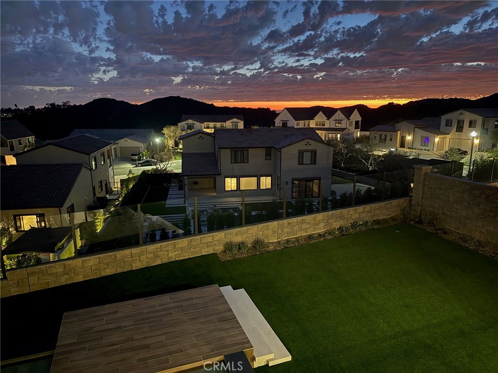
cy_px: 186
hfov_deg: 71.6
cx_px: 249
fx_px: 345
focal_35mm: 24
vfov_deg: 56.8
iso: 1250
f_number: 1.78
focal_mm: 6.76
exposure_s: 1/9
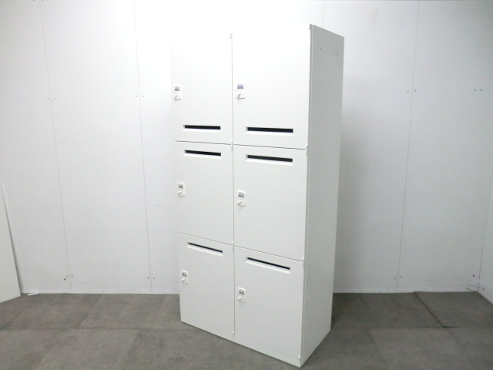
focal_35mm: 27
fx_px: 385
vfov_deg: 51.4
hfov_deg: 65.3
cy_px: 185
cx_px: 246
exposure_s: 1/60
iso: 400
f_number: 3.2
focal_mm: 4.9
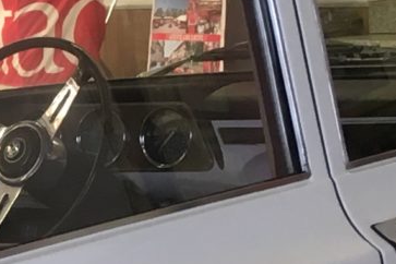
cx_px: -356
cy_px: 488
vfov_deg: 6.3
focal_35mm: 213
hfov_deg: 9.2
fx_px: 2343
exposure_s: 1/33
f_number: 2.2
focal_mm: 4.15
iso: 25
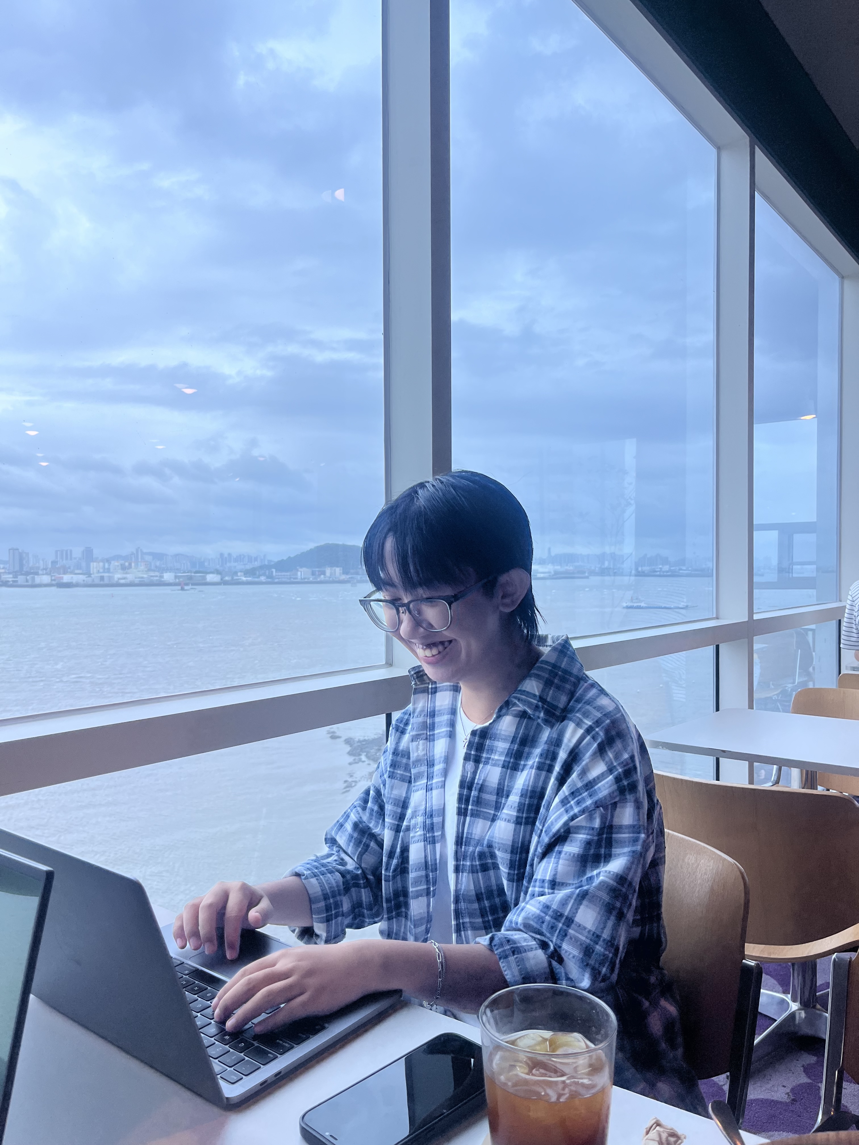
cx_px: 430
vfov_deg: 67.3
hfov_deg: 53.1
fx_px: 860
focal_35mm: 26
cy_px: 572
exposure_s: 1/852
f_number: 1.6
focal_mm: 5.1
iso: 50
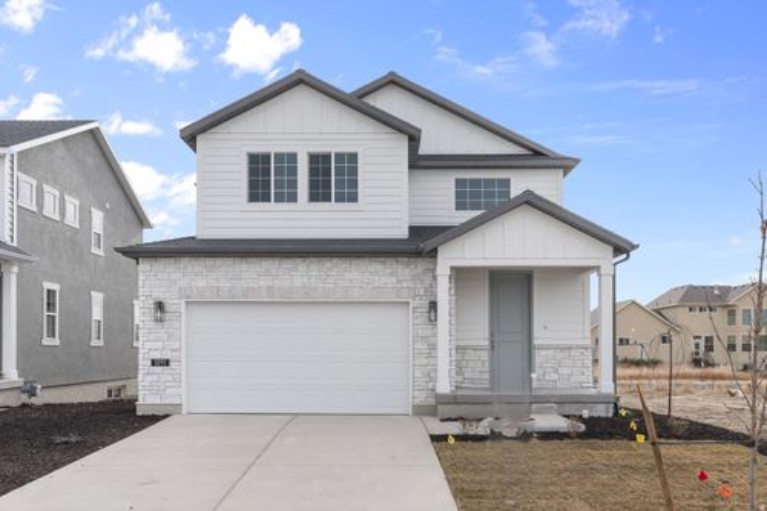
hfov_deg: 67.4
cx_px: 384
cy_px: 256
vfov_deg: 47.9
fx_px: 575
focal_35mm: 27
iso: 320
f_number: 8
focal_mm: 27
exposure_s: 1/160
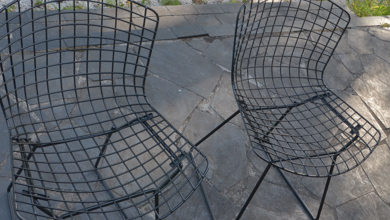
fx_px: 465
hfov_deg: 45.4
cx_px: 176
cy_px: 104
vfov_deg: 26.5
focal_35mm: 45
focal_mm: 24
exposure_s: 1/15
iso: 250
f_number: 16
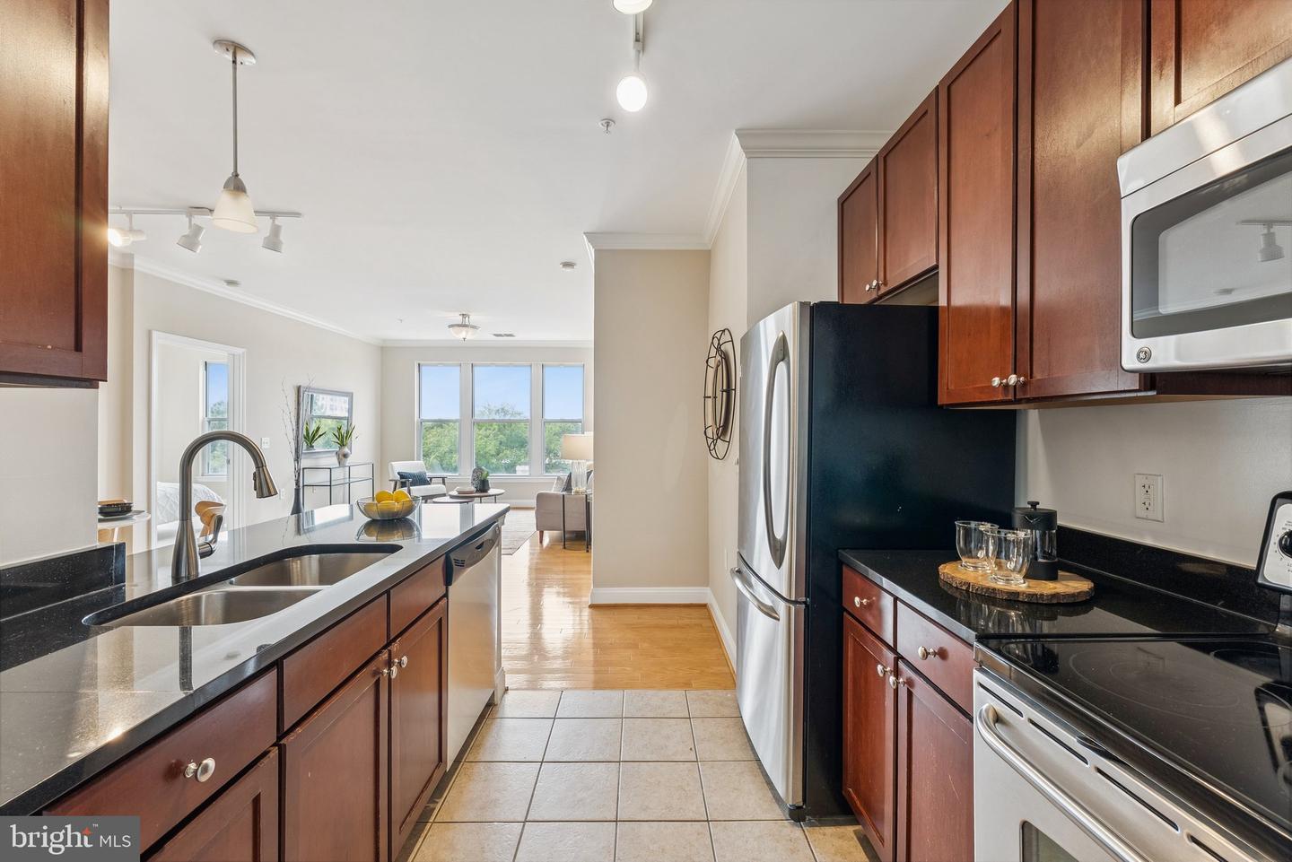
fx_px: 503
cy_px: 431
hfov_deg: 104.2
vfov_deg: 81.2
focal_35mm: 14
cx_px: 646
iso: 250
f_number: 9
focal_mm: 14
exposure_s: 1/5
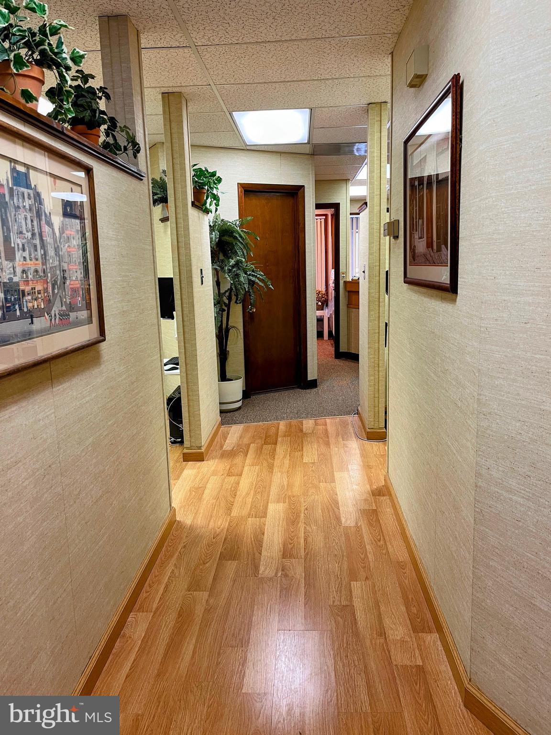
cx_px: 276
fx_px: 552
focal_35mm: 26
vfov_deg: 67.3
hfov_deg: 53.1
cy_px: 368
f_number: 1.6
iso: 100
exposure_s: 1/60
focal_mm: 5.1
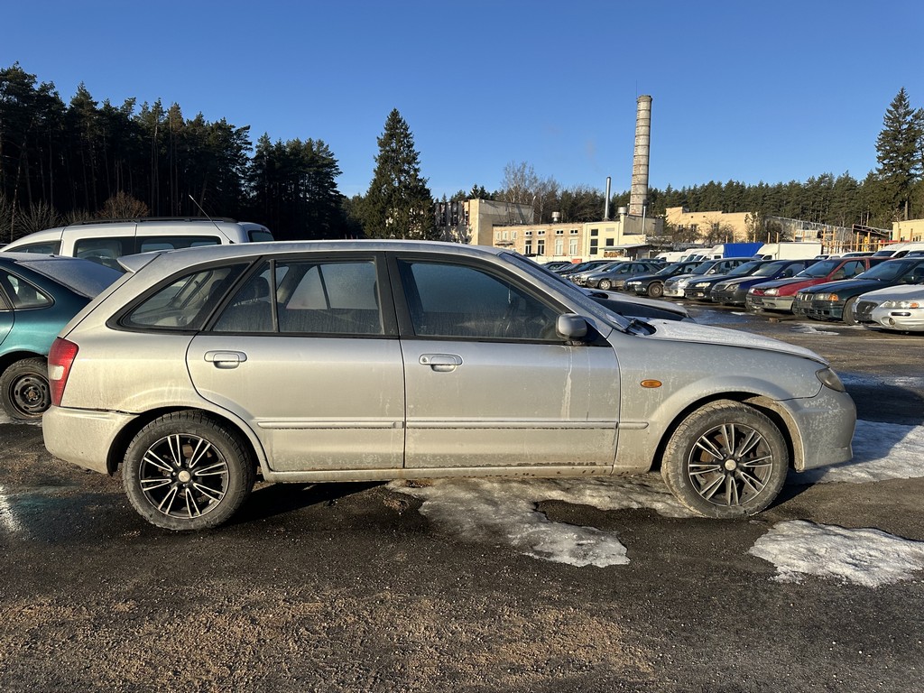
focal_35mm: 24
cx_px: 462
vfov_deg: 56.8
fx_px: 641
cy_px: 346
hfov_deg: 71.6
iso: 80
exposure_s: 1/3472
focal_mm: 6.86
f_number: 1.78
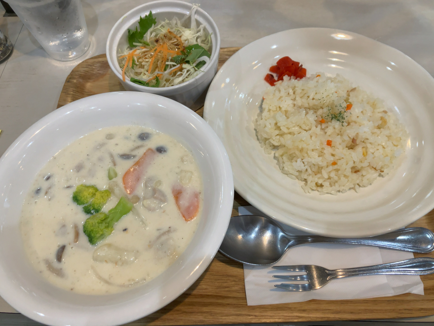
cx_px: 224
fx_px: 364
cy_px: 159
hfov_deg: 61.6
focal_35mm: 29
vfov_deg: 48.2
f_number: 1.8
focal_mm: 3.99
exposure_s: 1/60
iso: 80
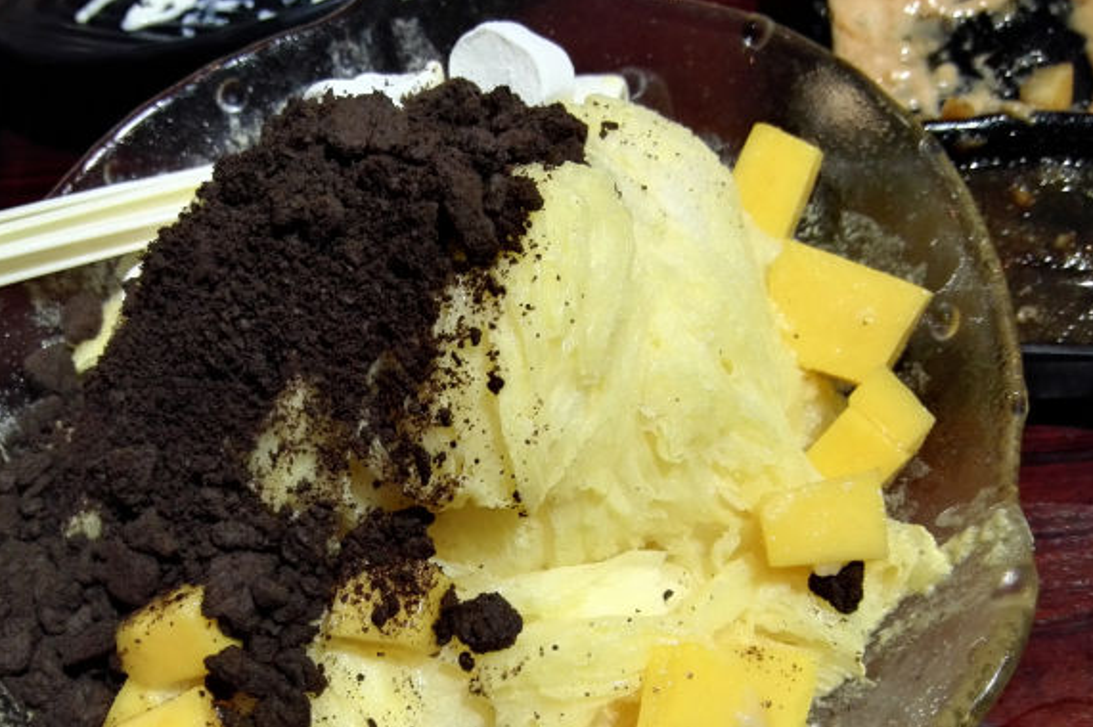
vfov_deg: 35.6
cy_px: 479
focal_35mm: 37
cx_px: 435
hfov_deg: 51.6
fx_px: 1123
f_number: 2
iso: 250
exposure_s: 1/33.3
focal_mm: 3.8
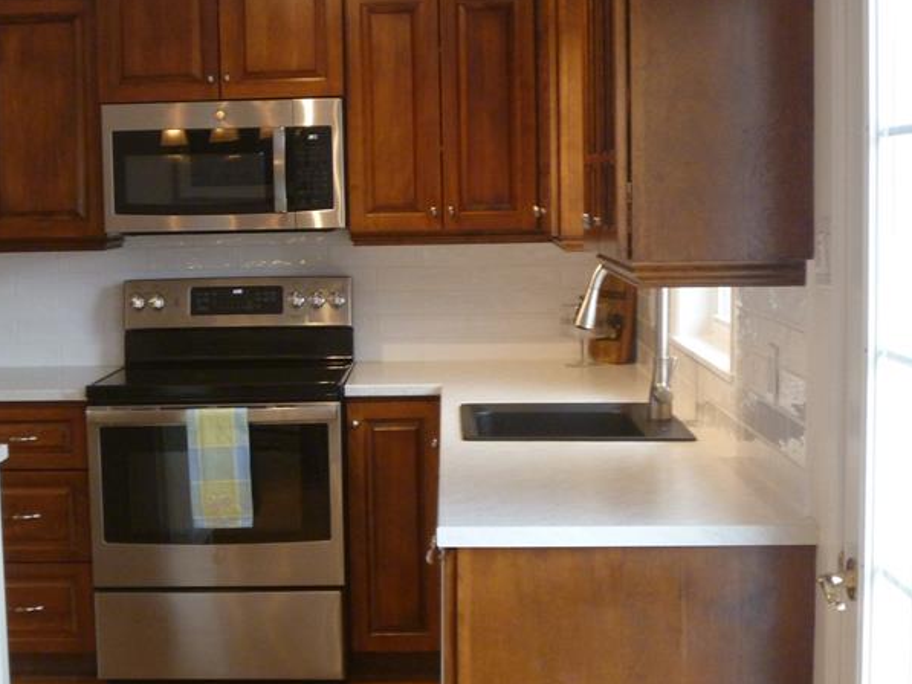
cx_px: 351
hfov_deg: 32.1
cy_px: 333
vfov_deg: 24.4
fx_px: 1581
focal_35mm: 60
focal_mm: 6.3
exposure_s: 1/30
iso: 250
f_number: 3.5
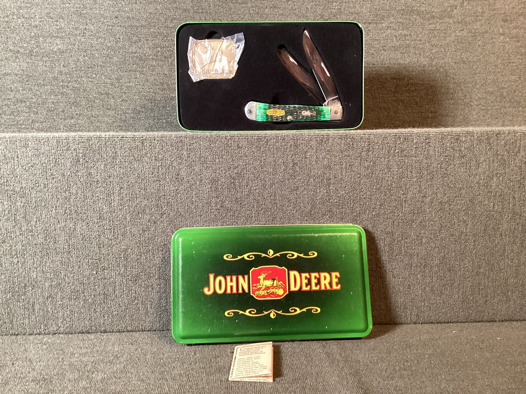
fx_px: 471
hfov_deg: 58.3
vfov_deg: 45.4
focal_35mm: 31
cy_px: 197
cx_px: 263
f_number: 2.4
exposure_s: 1/33
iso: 250
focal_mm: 3.3
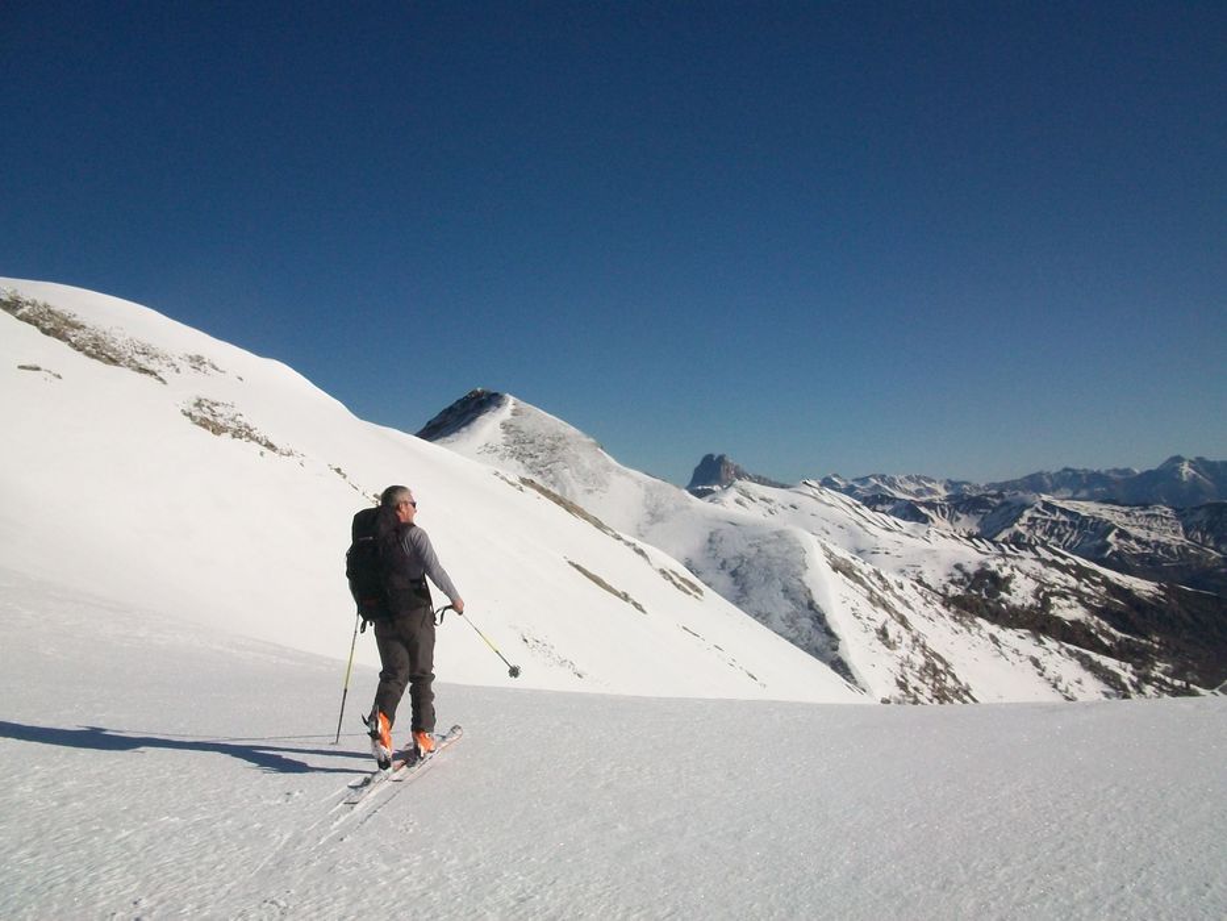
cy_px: 460
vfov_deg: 41.8
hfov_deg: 54.0
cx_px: 614
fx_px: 1205
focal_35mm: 34
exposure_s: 1/1401
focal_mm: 5.7
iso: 80
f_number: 5.5
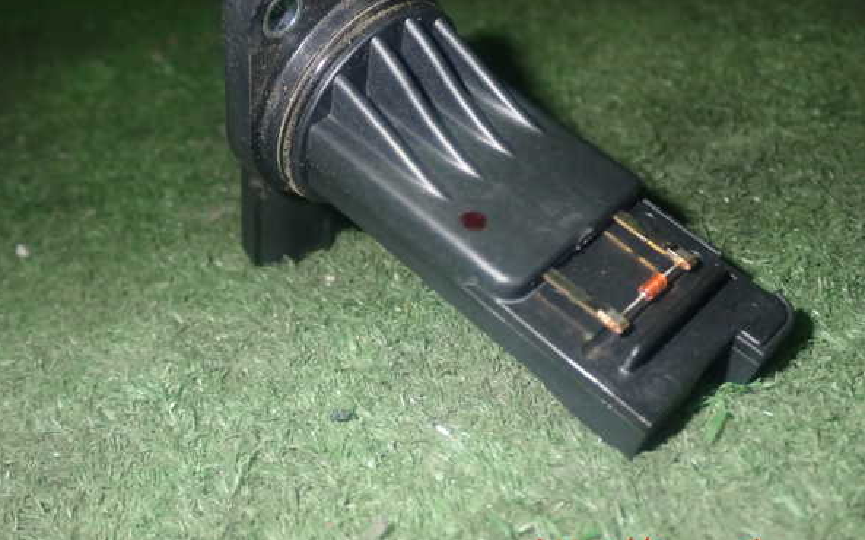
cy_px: 244
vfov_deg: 29.2
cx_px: 429
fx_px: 1037
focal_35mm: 44
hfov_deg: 45.3
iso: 400
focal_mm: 7.31
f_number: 8
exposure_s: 1/40
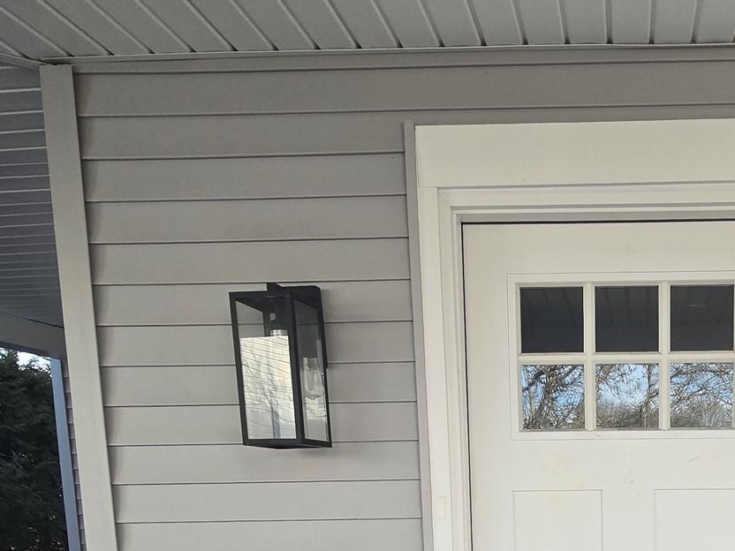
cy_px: 595
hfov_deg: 51.7
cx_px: 629
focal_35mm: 32
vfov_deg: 37.5
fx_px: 679
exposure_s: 1/262
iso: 50
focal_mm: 2.2
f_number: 2.2
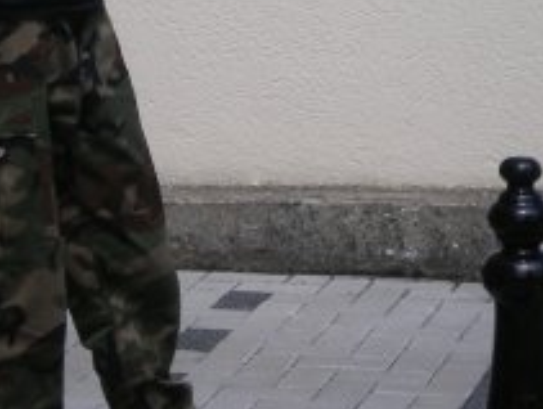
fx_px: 3300
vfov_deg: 7.0
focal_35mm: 210
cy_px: -80
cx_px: 268
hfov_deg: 9.4
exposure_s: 1/250
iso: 64
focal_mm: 12.3
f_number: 6.5
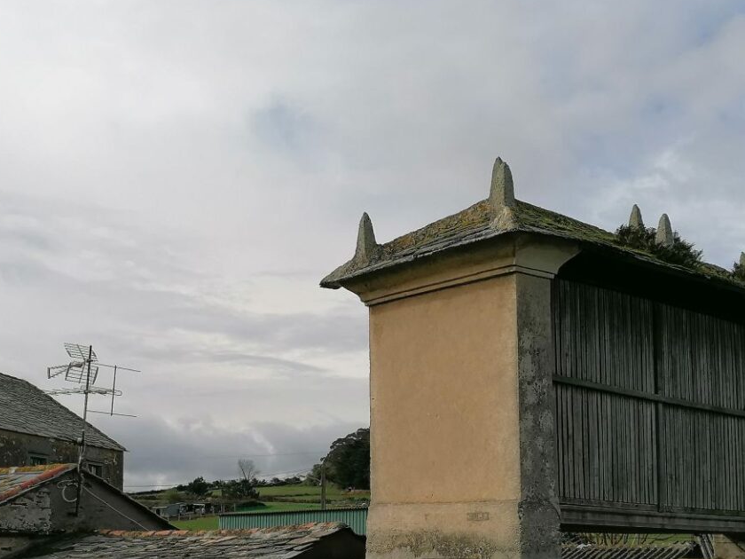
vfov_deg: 27.3
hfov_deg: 36.2
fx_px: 1141
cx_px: 370
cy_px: 377
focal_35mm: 53
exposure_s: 1/1739
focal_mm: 4.75
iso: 50
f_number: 1.8
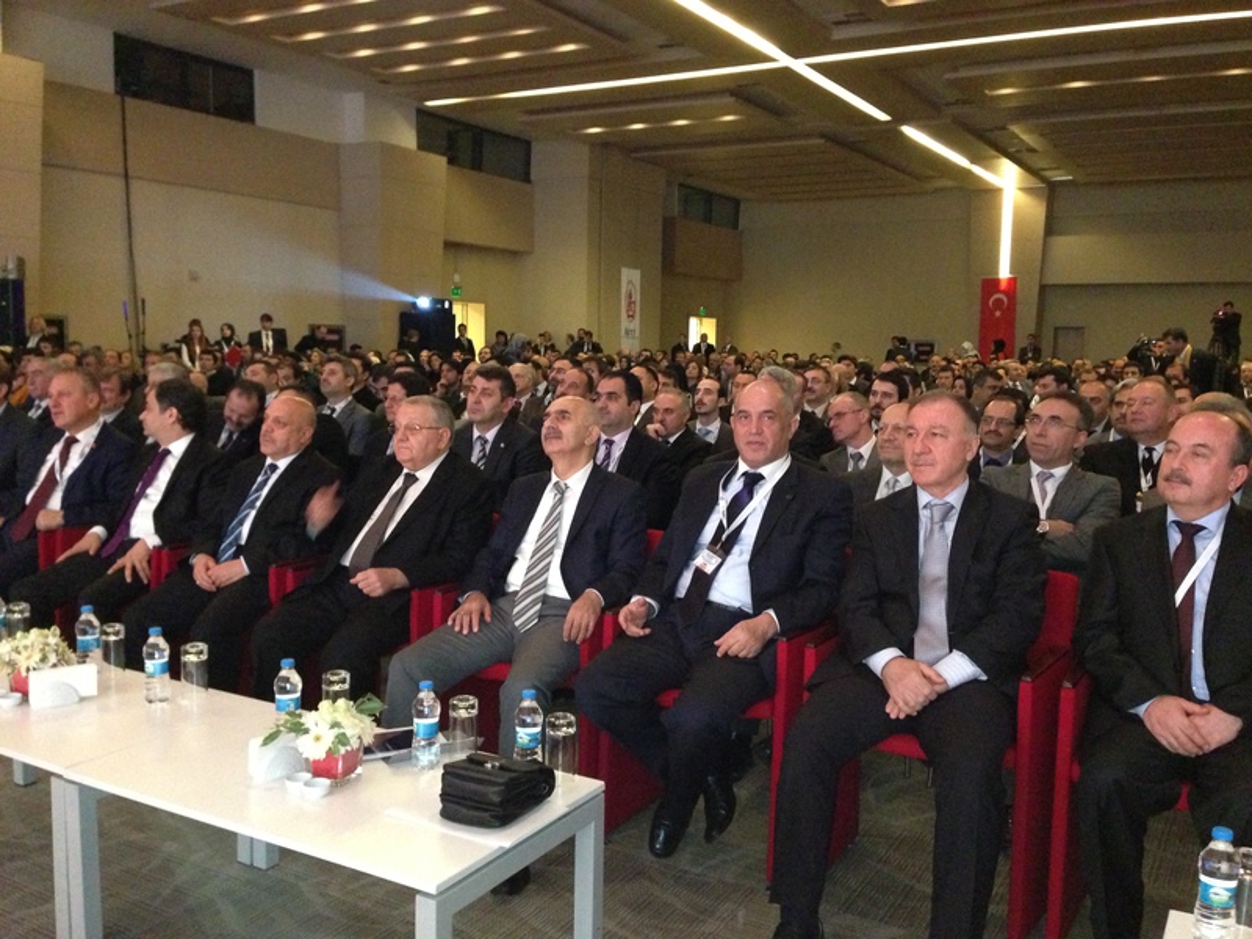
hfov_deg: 55.4
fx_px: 1194
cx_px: 626
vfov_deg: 42.9
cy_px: 470
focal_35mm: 33
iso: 800
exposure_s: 1/16
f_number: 2.4
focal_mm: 4.13
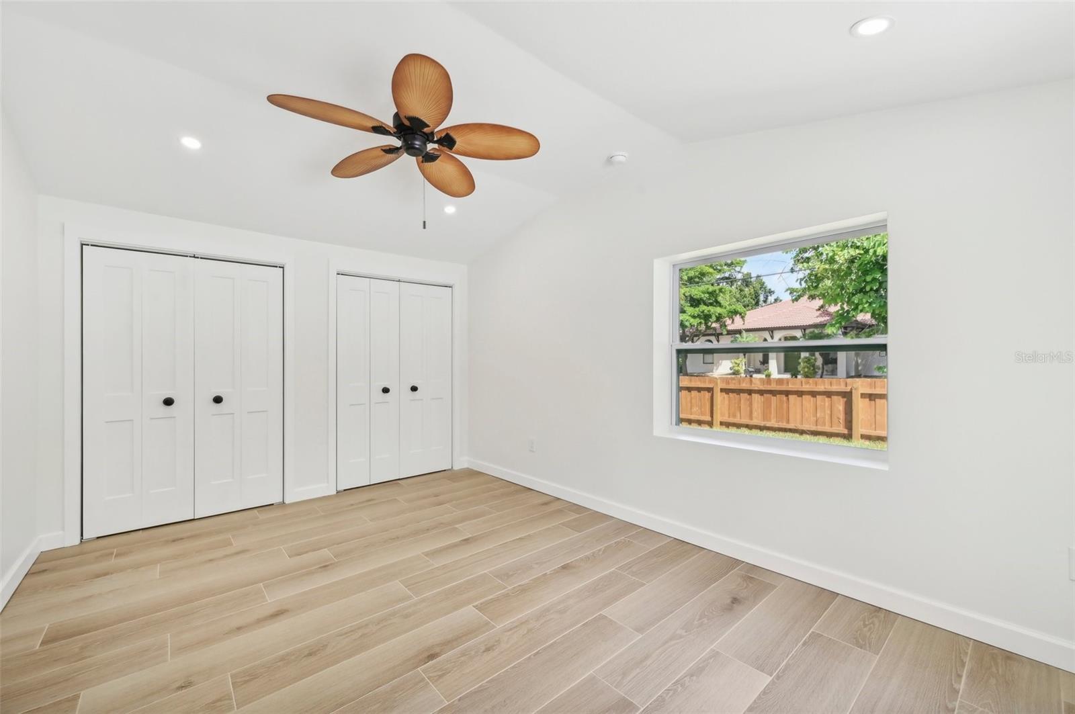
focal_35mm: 14
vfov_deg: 81.1
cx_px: 538
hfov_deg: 104.3
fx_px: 418
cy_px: 357
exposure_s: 1/160
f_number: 8
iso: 400
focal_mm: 14
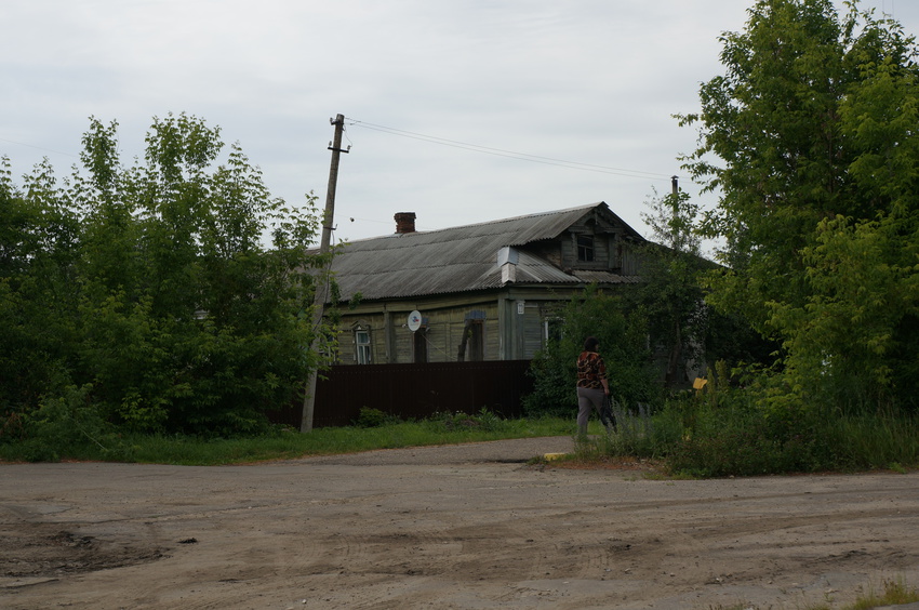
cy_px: 305
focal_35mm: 63
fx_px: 1606
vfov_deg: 21.5
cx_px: 460
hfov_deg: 31.9
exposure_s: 1/200
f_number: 9
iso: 100
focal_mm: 42
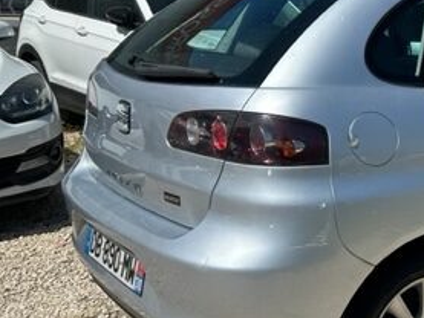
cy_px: 173
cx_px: 464
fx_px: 735
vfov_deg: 24.4
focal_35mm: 60
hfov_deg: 29.1
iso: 50
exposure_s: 1/6993
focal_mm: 5.7
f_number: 1.5
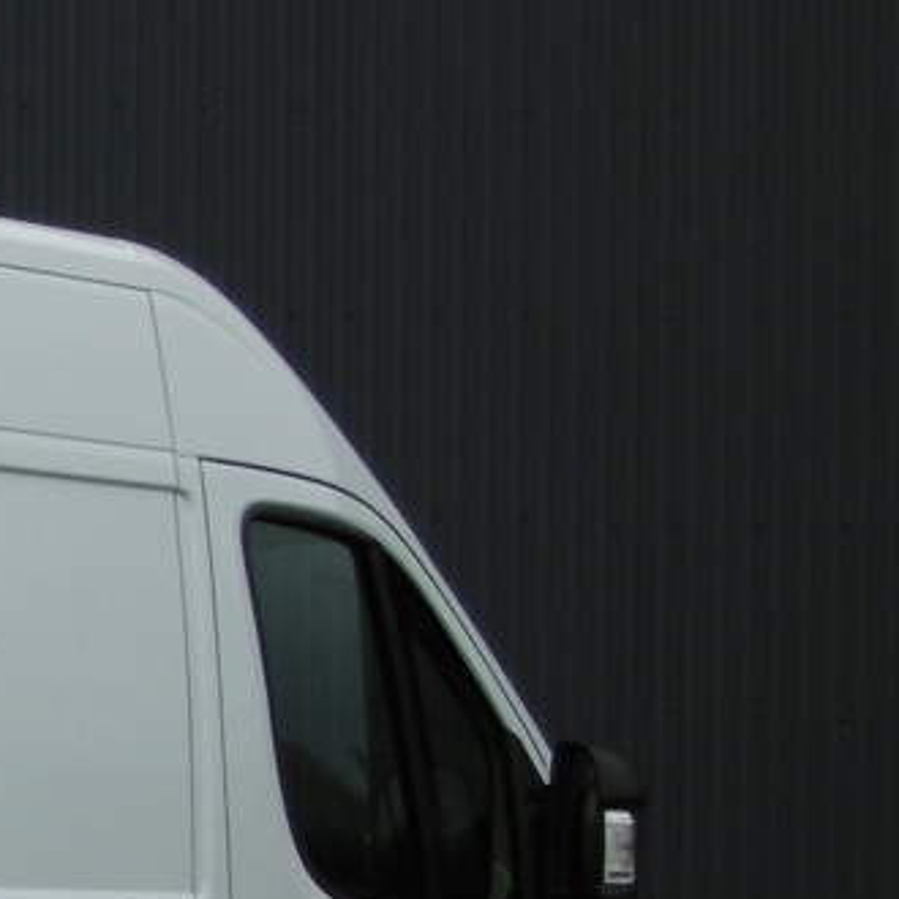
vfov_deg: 12.4
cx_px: -714
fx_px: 4055
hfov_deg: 11.7
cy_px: 1008
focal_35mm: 138
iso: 100
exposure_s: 1/1000
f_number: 3.8
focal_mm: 7.7
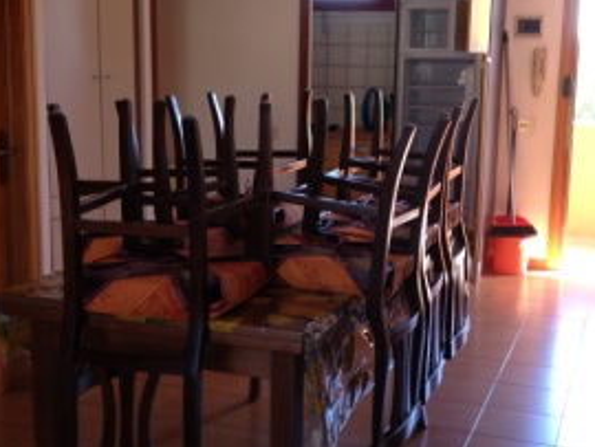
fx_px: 998
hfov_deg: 33.2
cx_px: 304
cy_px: 209
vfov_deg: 25.3
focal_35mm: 58
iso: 50
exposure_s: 1/30
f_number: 2.4
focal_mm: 4.28
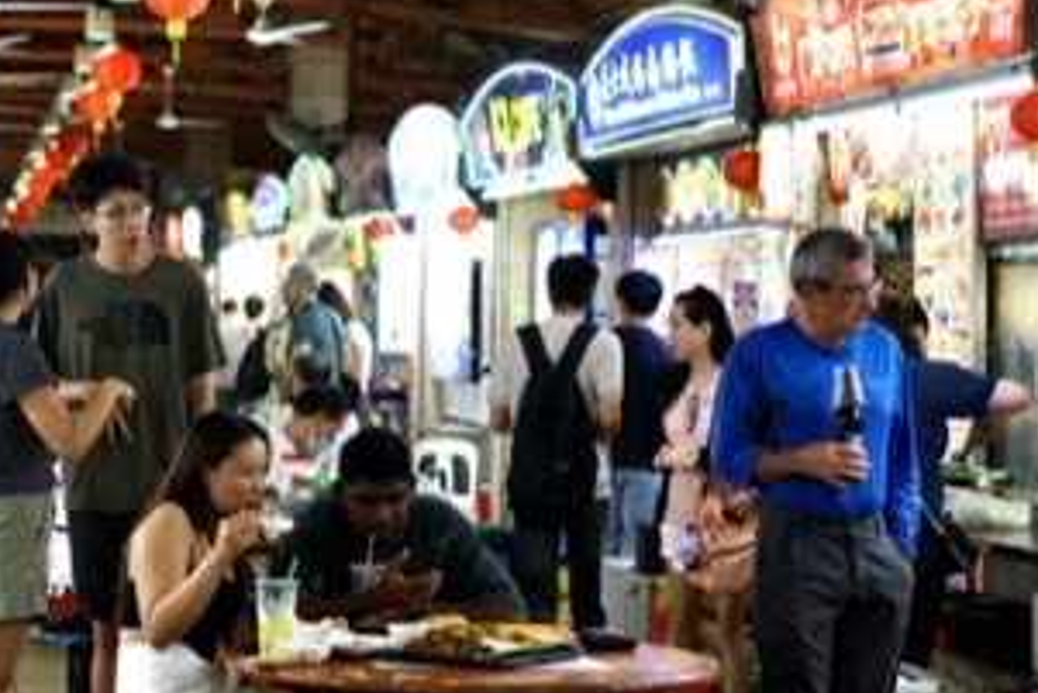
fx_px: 2683
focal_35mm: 93
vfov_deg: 14.7
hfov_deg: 21.9
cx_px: 459
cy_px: 188
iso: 400
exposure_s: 1/320
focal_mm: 35
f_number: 1.8
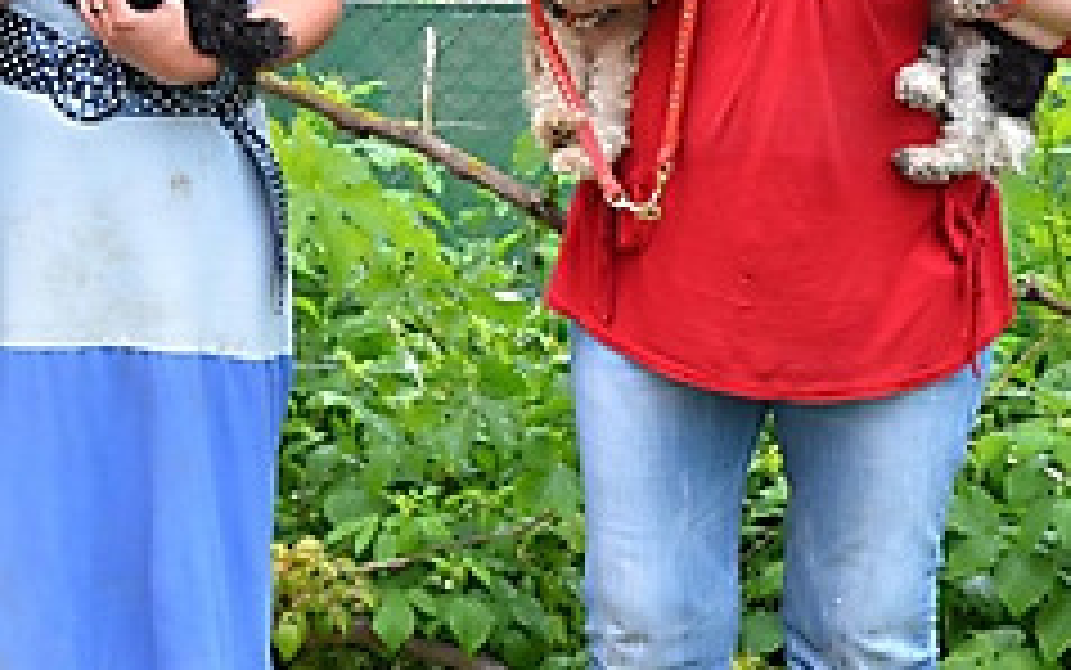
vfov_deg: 9.8
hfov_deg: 15.6
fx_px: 3884
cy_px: 144
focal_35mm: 133
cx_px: 308
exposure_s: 1/125
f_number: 6.3
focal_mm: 32
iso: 400
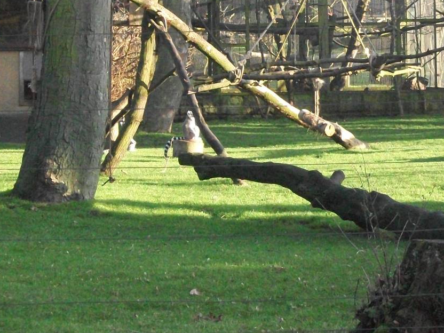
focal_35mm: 148
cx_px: 344
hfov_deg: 13.3
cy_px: 58
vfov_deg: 10.0
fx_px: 1898
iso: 604
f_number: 4.6
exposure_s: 1/500
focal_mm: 13.7
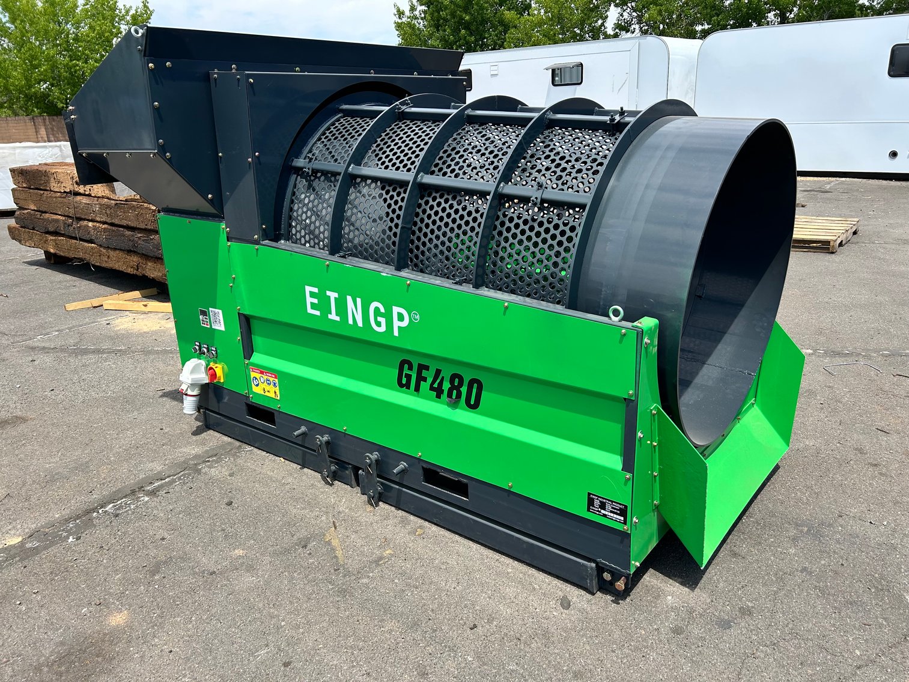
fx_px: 683
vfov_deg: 53.1
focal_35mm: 26
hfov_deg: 67.3
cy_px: 341
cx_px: 454
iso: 50
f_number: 1.5
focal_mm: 5.7
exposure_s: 1/2571
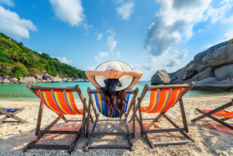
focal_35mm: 17
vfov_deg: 70.4
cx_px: 114
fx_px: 110
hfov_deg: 93.3
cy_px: 76
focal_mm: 16
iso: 100
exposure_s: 1/250
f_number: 9
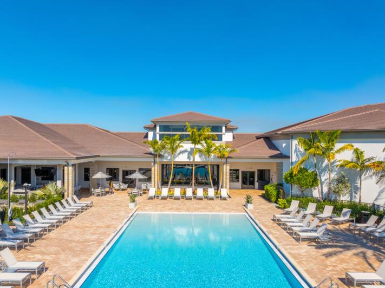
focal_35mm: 27
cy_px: 149
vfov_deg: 51.3
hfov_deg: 65.4
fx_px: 300
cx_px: 190
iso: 100
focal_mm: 12.29
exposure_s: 1/500
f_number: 5.6
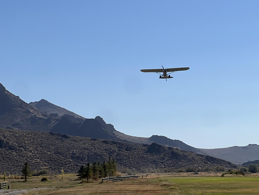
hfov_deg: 13.6
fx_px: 1077
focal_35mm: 144
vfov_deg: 10.3
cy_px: 53
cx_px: 226
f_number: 2.8
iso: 32
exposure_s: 1/2273
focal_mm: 9
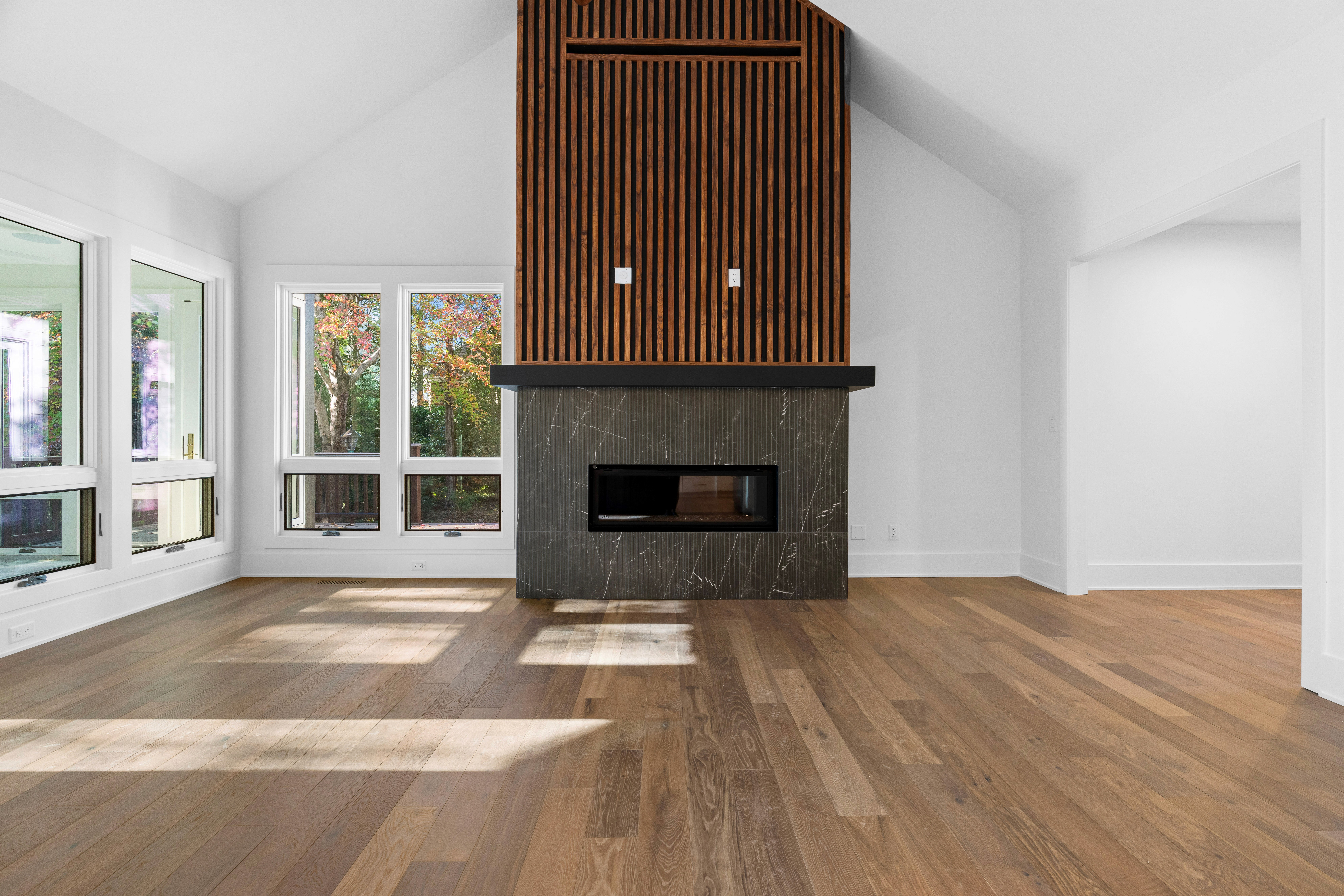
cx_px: 672
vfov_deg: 73.8
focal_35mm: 16
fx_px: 597
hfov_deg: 96.7
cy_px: 448
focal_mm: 16
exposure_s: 1/30
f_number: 7.1
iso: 500
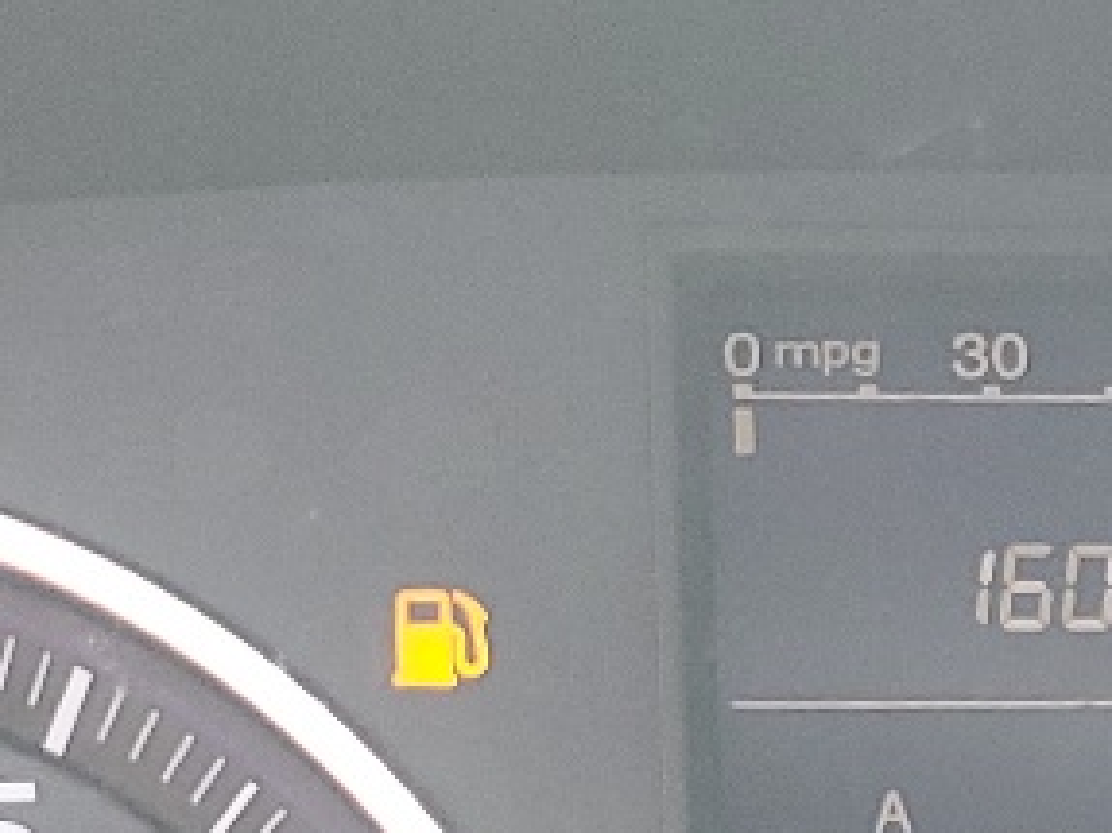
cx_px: 1302
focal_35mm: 145
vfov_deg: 9.9
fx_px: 4656
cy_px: 1294
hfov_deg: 13.3
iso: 99
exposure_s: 1/120
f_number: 1.5
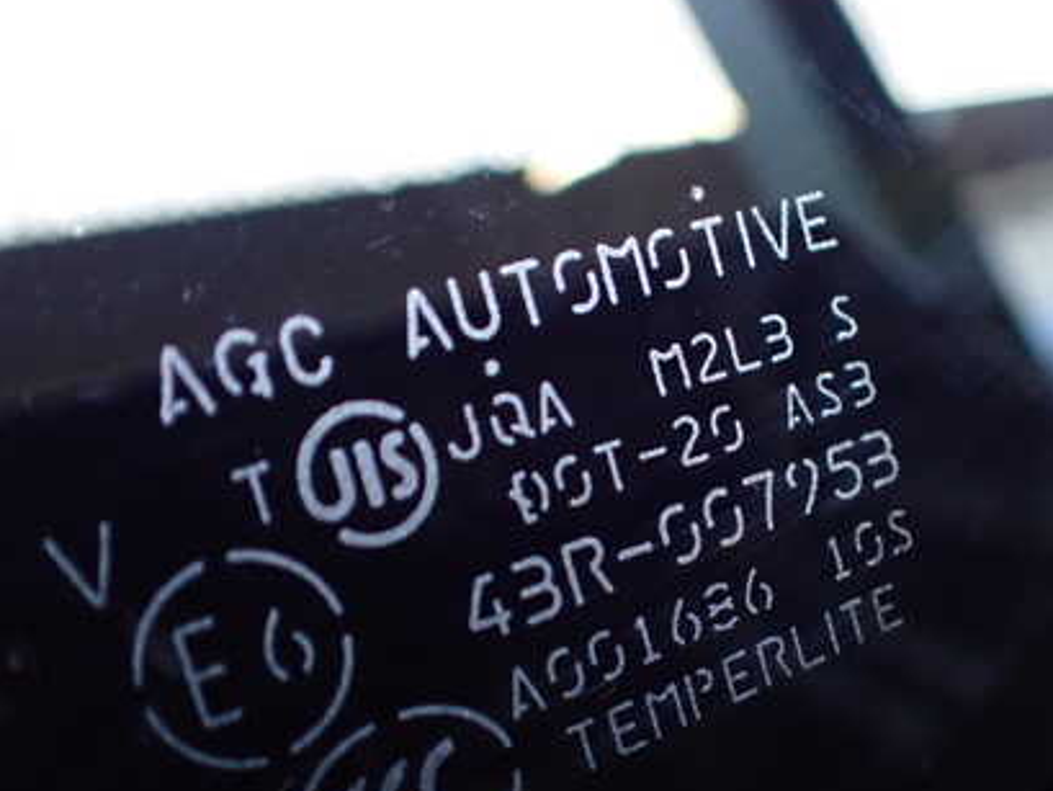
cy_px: 502
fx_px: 1339
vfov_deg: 32.7
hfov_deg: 42.5
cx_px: 685
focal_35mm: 44
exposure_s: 1/125
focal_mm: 5.4
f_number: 2.3
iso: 640
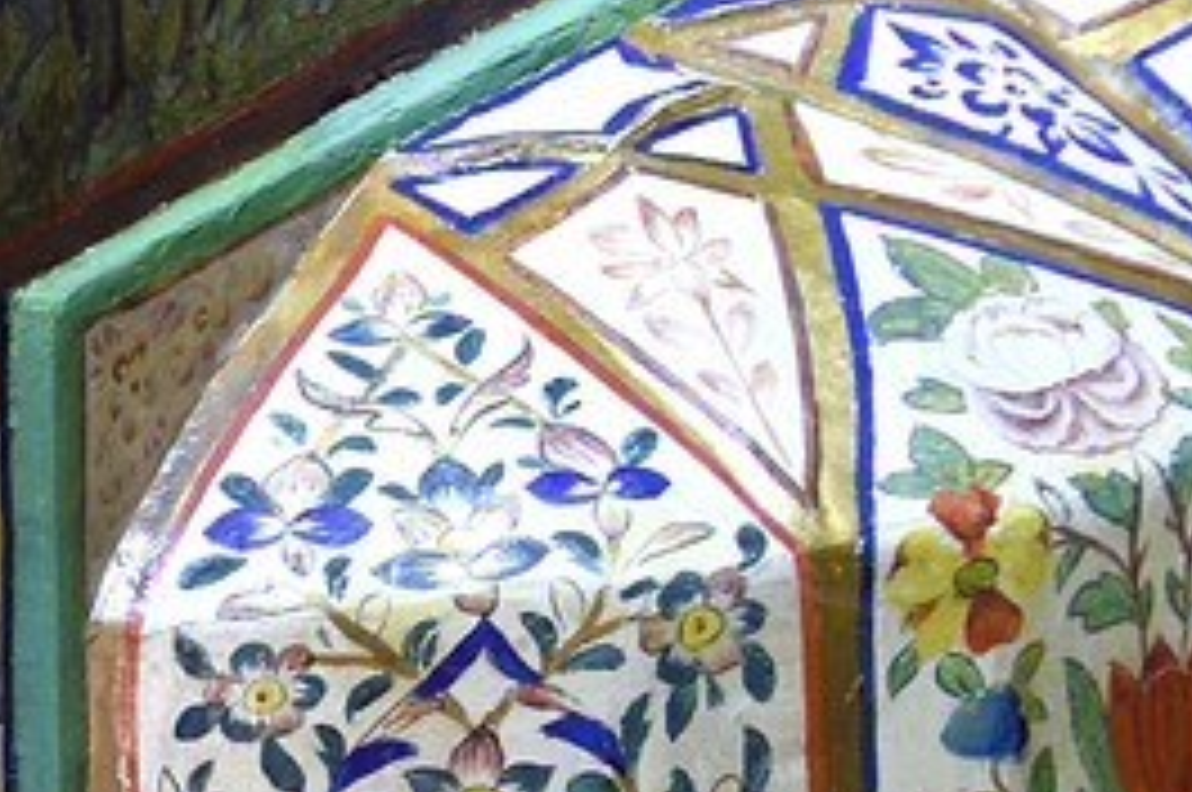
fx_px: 4795
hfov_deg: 10.7
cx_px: -2168
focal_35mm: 145
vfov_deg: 9.0
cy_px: 1454
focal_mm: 24
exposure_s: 1/8
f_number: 5.6
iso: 800
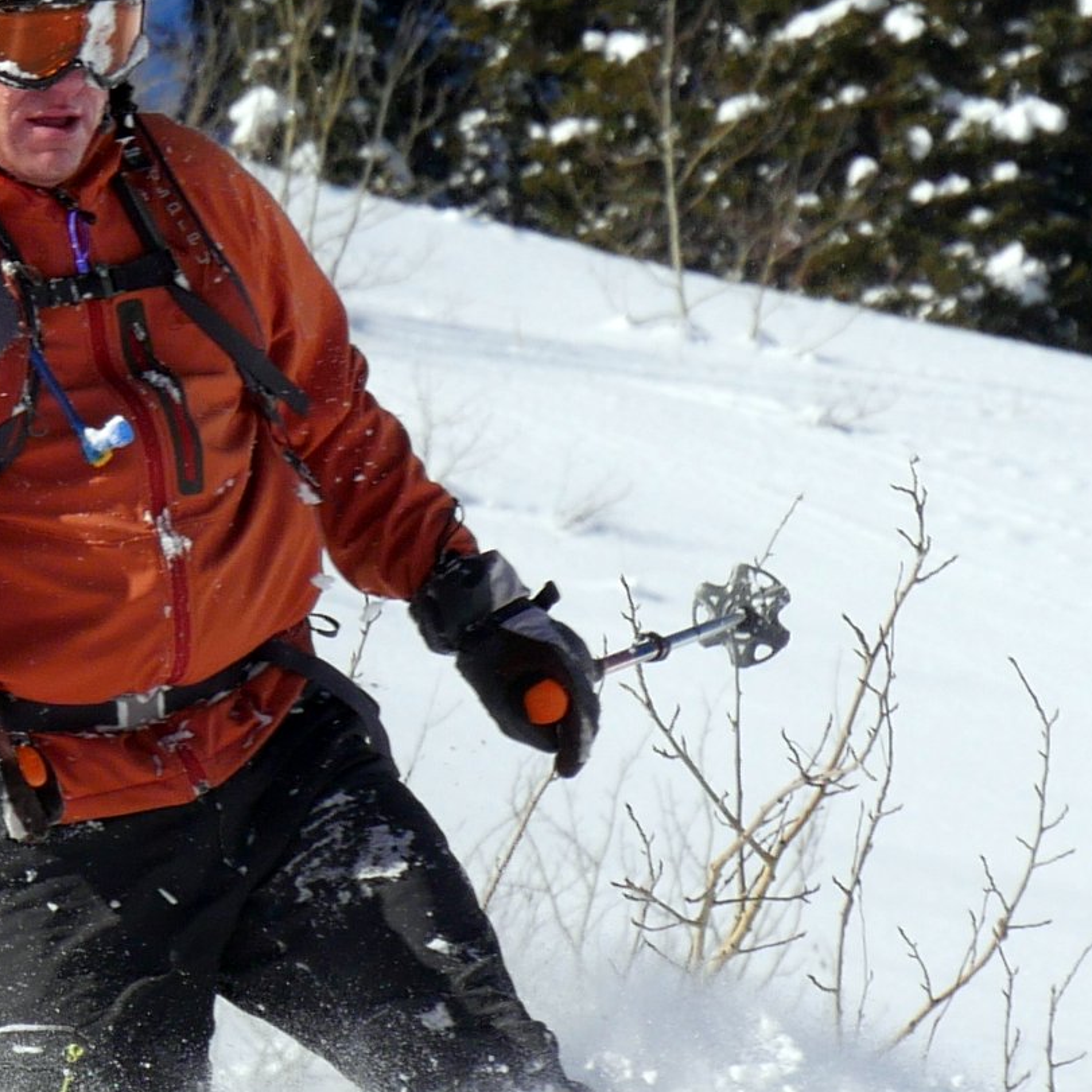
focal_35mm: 293
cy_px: 511
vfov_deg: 6.0
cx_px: 444
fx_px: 10457
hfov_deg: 6.0
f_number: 8
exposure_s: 1/800
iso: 200
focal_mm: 84
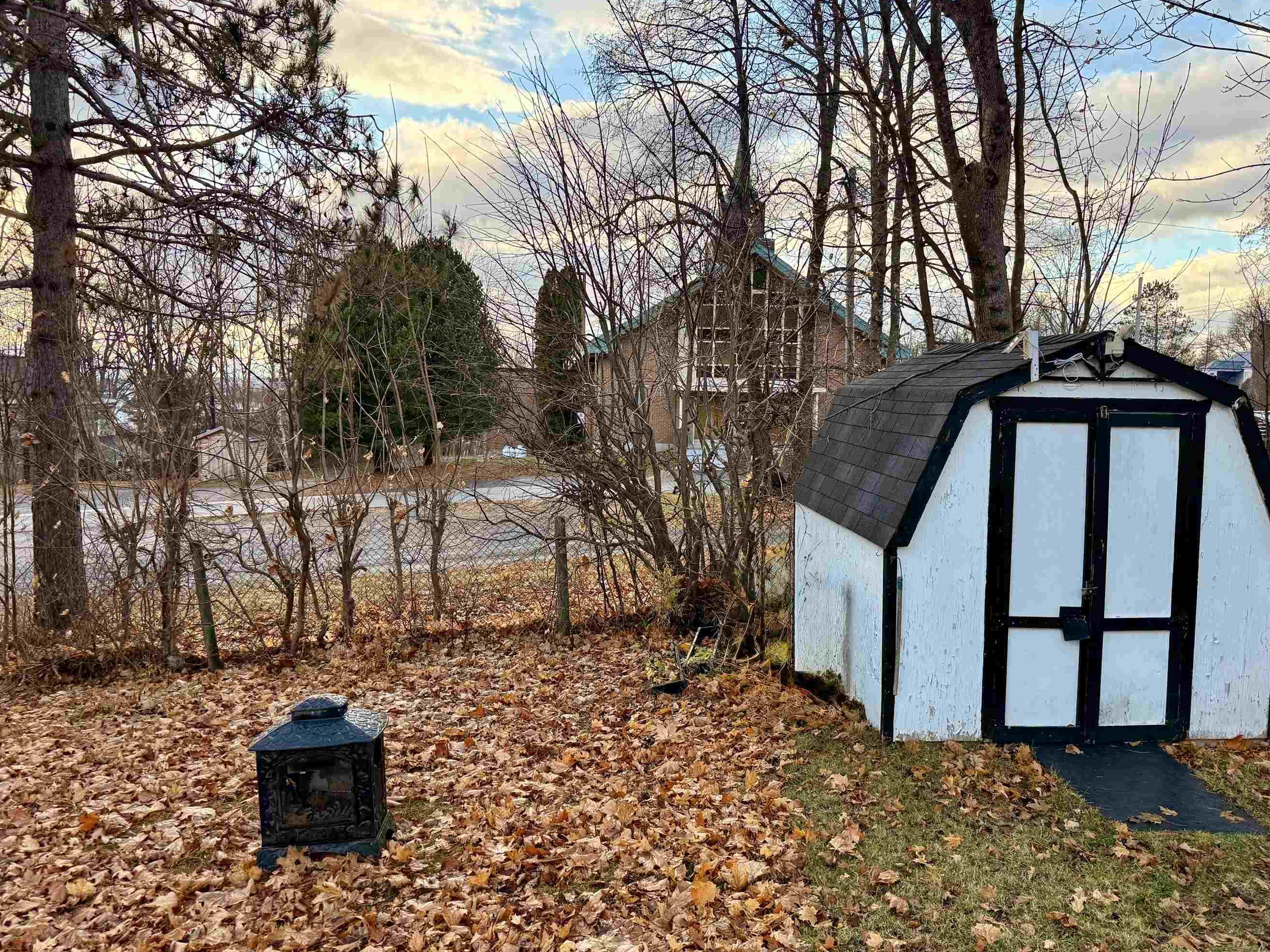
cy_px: 457
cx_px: 633
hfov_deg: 63.4
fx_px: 1027
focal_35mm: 28
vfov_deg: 49.7
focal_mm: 6.76
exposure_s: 1/584
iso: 100
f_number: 1.78
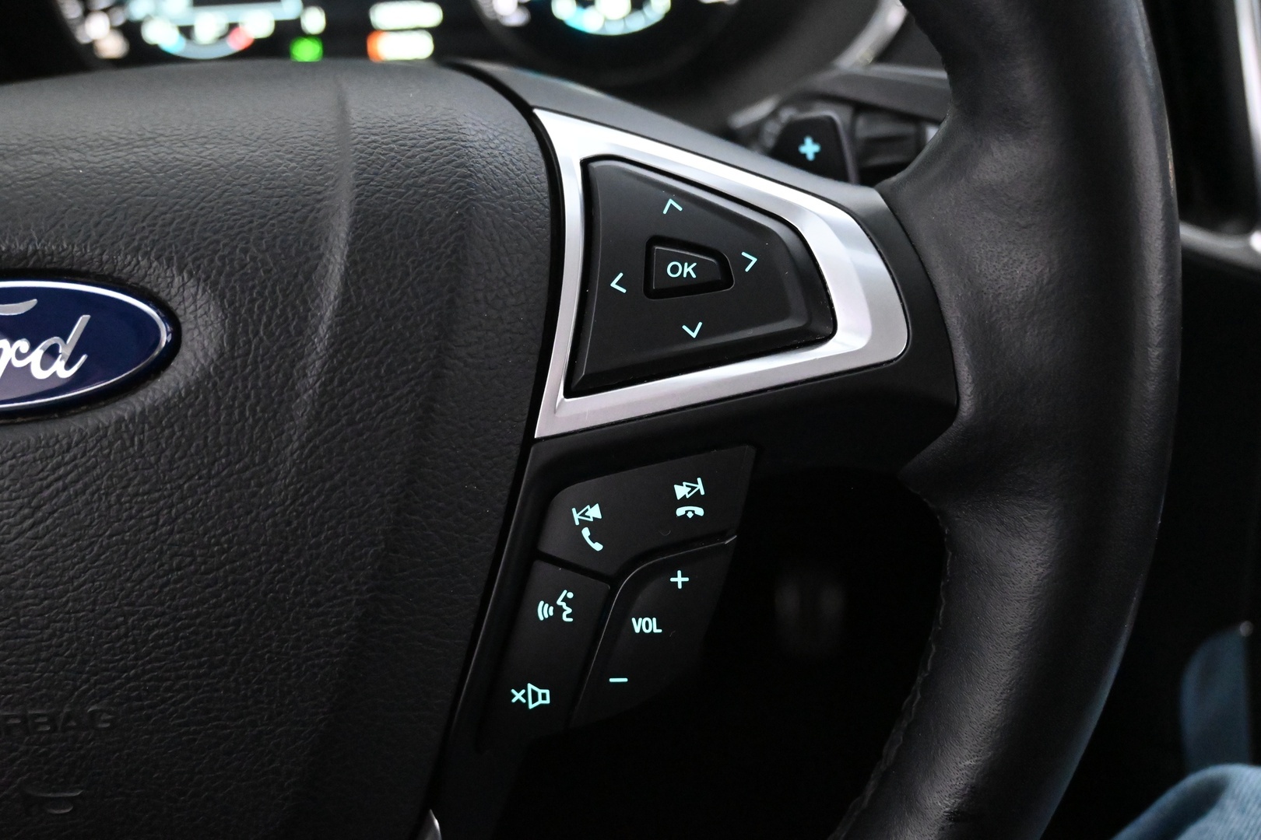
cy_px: 420
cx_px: 630
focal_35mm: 33
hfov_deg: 57.2
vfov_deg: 40.0
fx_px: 1156
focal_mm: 22
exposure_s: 1/40
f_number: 4
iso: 9000
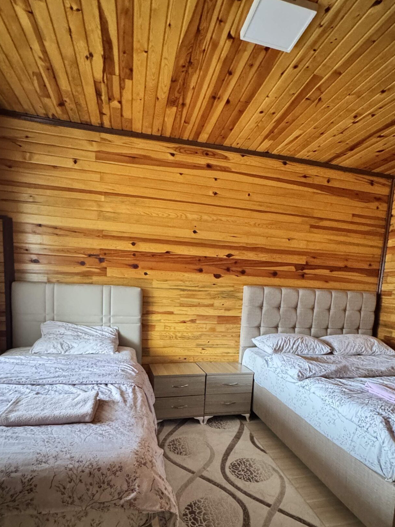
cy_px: 331
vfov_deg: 75.0
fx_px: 335
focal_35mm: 22
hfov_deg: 61.0
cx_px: 214
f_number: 2.2
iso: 1250
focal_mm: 2.22
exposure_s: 1/60
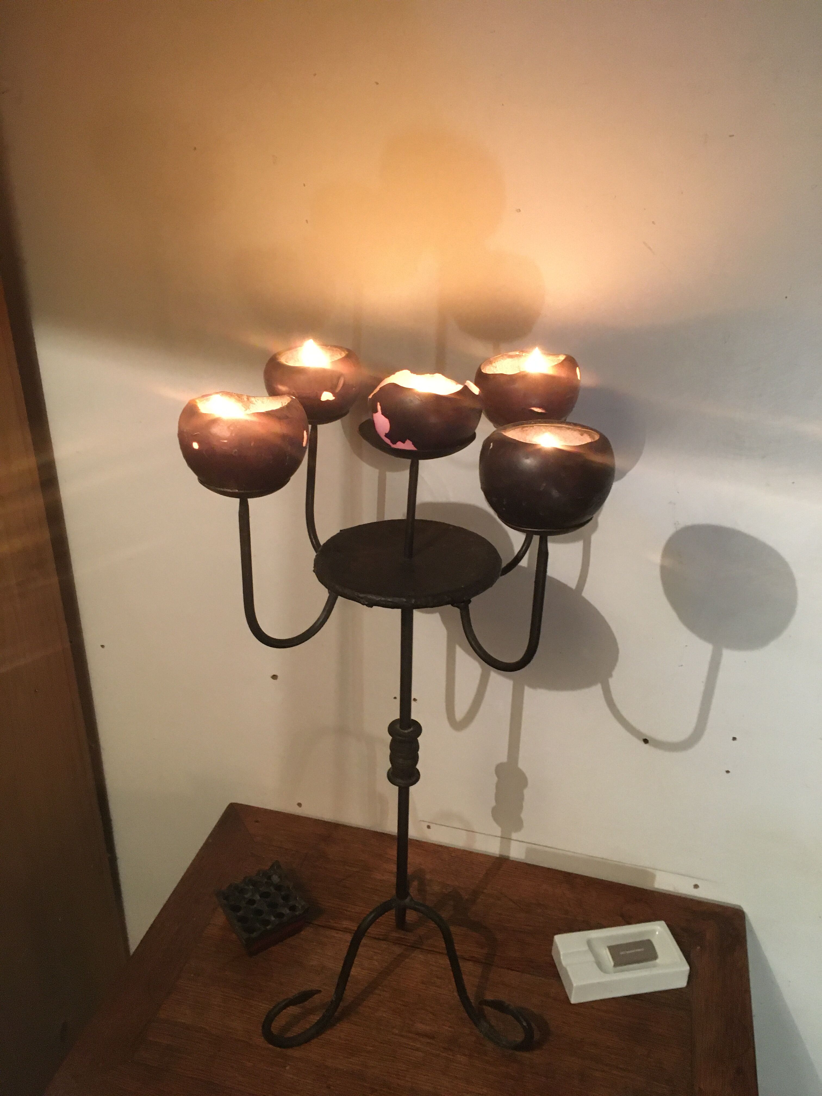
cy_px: 548
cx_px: 411
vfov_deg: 61.7
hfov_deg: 48.2
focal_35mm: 29
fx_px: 918
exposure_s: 1/17
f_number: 2.2
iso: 200
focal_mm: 4.15
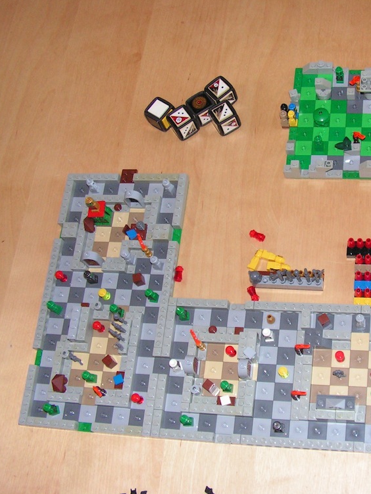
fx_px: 700
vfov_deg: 38.9
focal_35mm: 49
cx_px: 299
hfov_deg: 29.0
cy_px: 249
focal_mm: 6
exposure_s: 1/40
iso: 200
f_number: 3.2
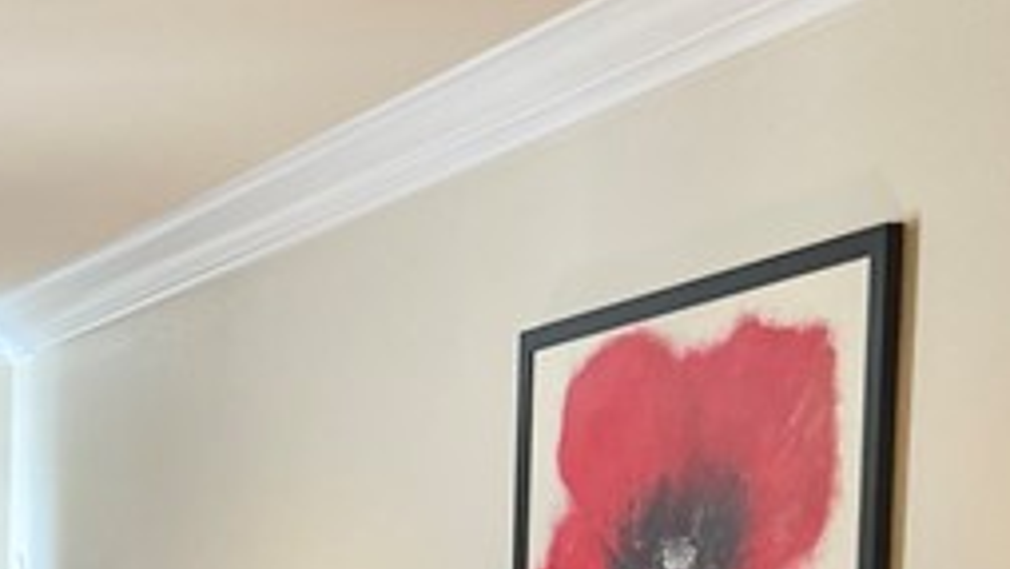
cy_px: 1015
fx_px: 3054
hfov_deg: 16.5
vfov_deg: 10.1
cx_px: -664
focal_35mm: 114
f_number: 1.5
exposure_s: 1/120
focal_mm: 5.7
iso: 125
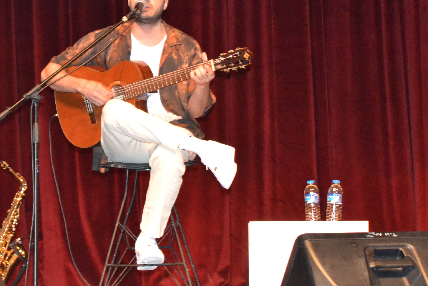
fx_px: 1639
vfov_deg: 9.9
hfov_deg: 14.8
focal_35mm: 138
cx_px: 109
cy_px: 77
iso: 3200
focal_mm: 55
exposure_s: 1/60
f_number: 5.6
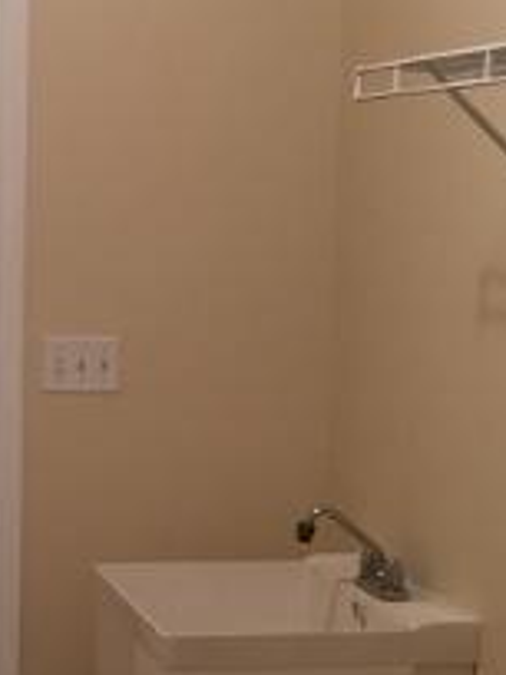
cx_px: -56
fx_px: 1774
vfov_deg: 21.5
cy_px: 447
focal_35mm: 91
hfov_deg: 15.8
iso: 100
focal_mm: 4.15
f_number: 2.2
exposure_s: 1/30
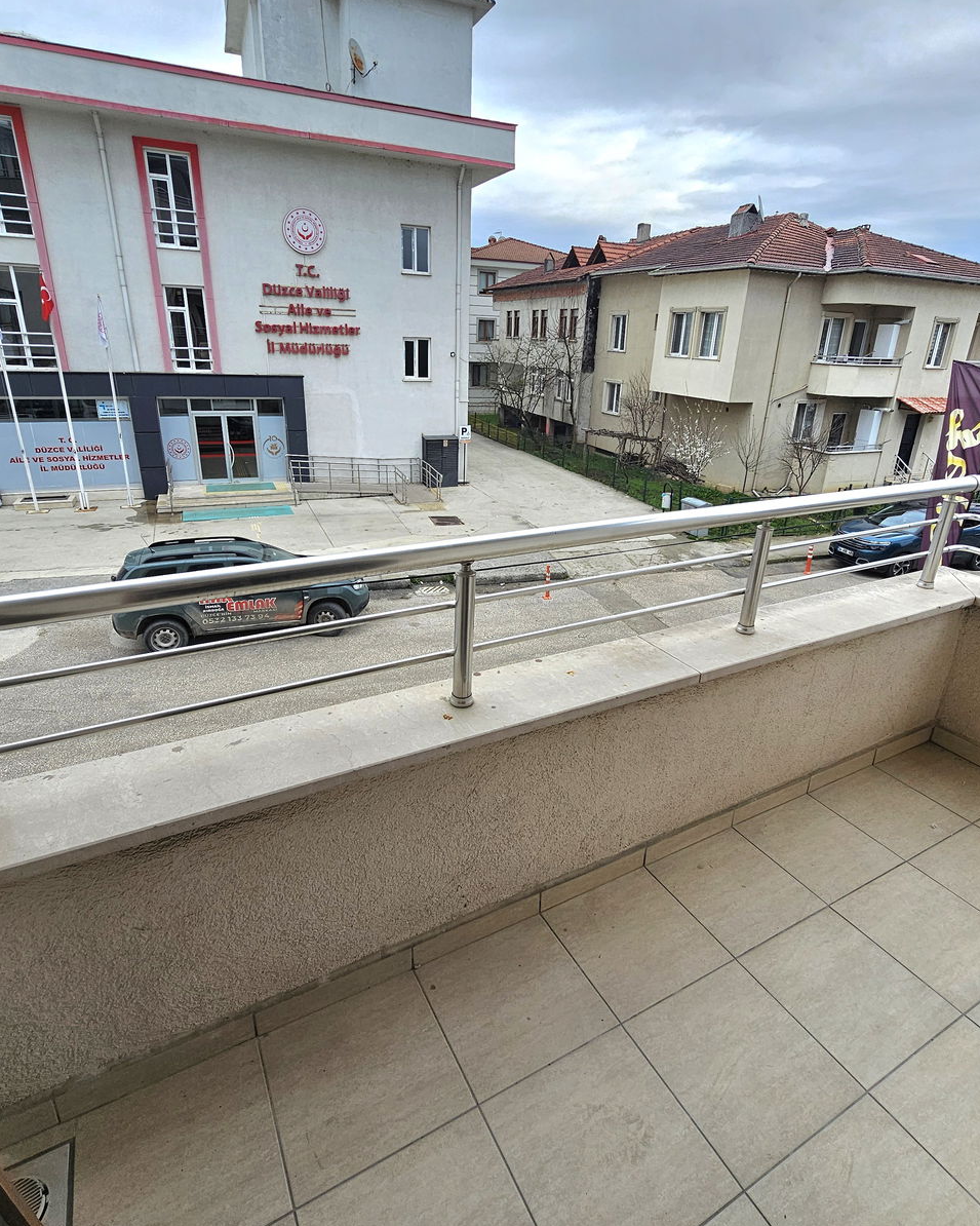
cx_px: 508
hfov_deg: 76.9
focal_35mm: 17
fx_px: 616
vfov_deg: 89.6
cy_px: 613
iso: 50
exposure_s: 1/455
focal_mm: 2.2
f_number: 2.2
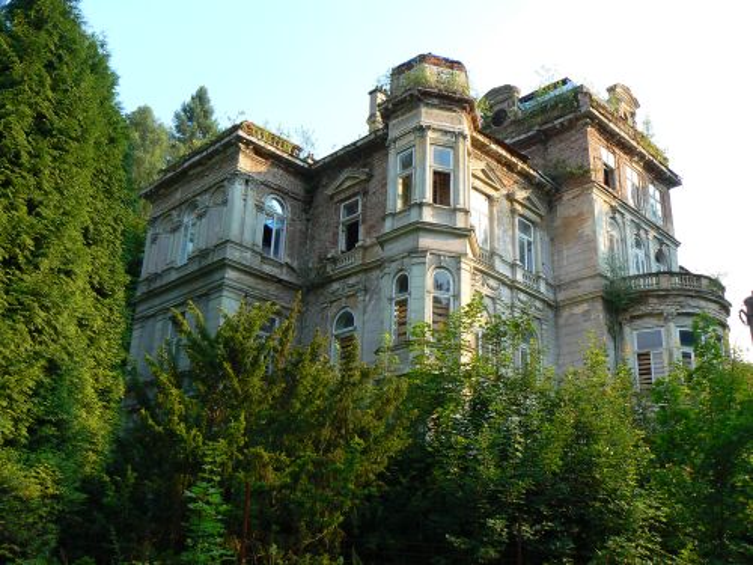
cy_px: 282
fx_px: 783
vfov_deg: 39.7
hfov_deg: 51.4
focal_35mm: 36
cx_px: 376
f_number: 5.6
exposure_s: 1/125
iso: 80
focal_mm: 6
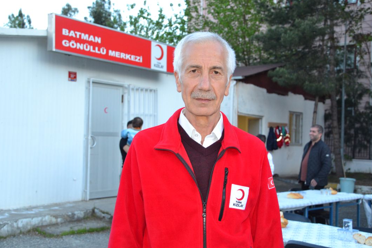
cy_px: 125
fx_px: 491
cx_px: 189
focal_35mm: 48
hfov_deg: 41.5
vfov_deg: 28.4
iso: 1000
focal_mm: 31
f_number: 4
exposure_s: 1/60
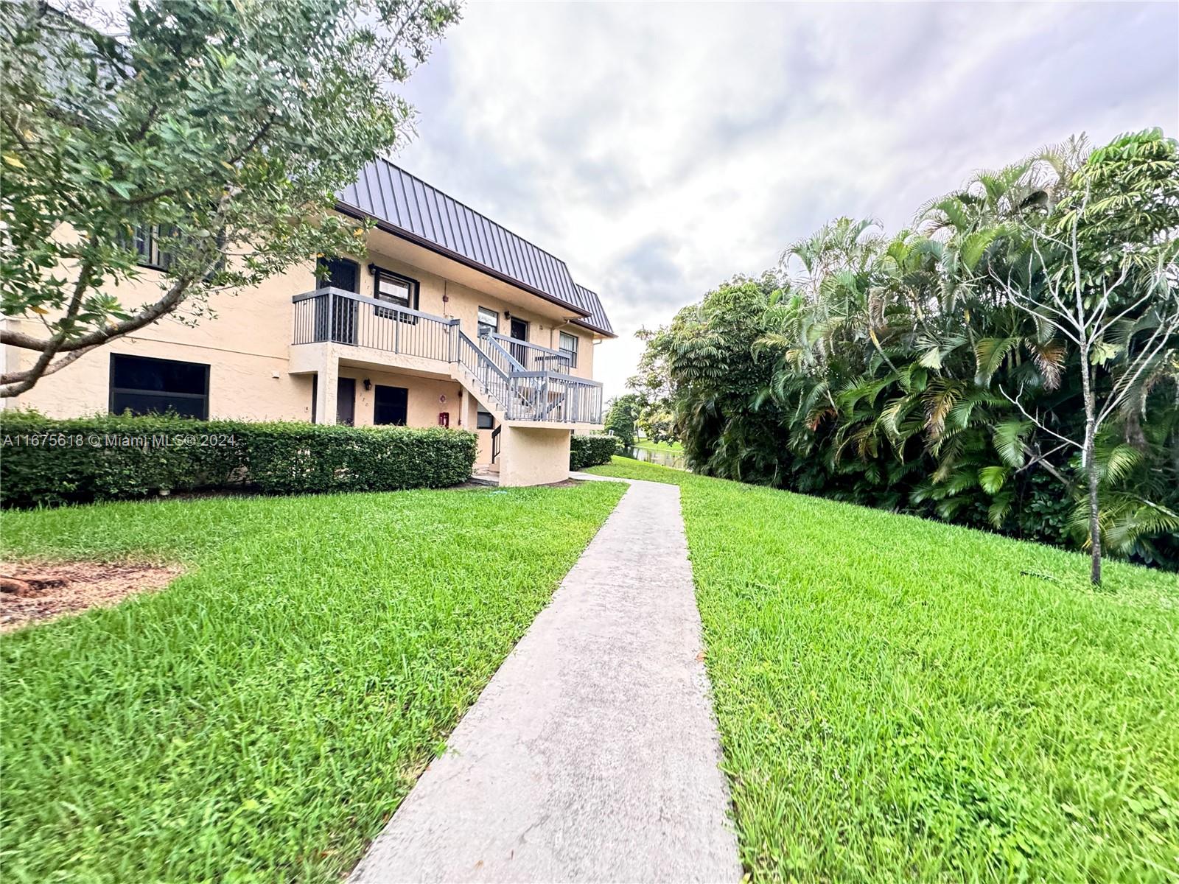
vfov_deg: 85.7
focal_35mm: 14
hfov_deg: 102.1
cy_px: 442
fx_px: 477
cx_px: 590
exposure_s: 1/71
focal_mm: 2.22
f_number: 2.2
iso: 320
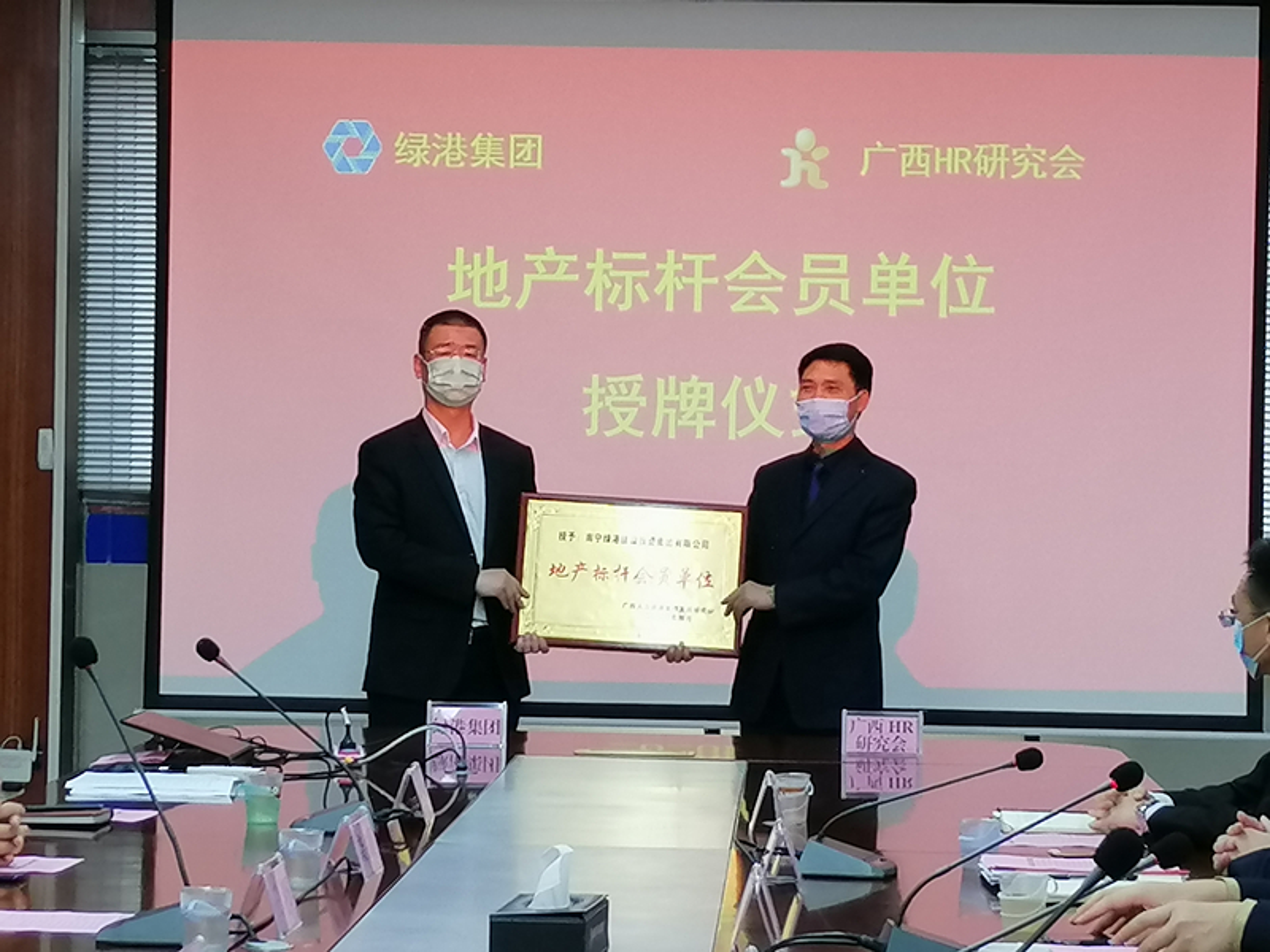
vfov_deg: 13.6
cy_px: 476
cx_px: 635
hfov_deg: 18.0
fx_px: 3999
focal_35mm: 109
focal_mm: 3.81
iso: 160
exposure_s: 1/50
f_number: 2.2
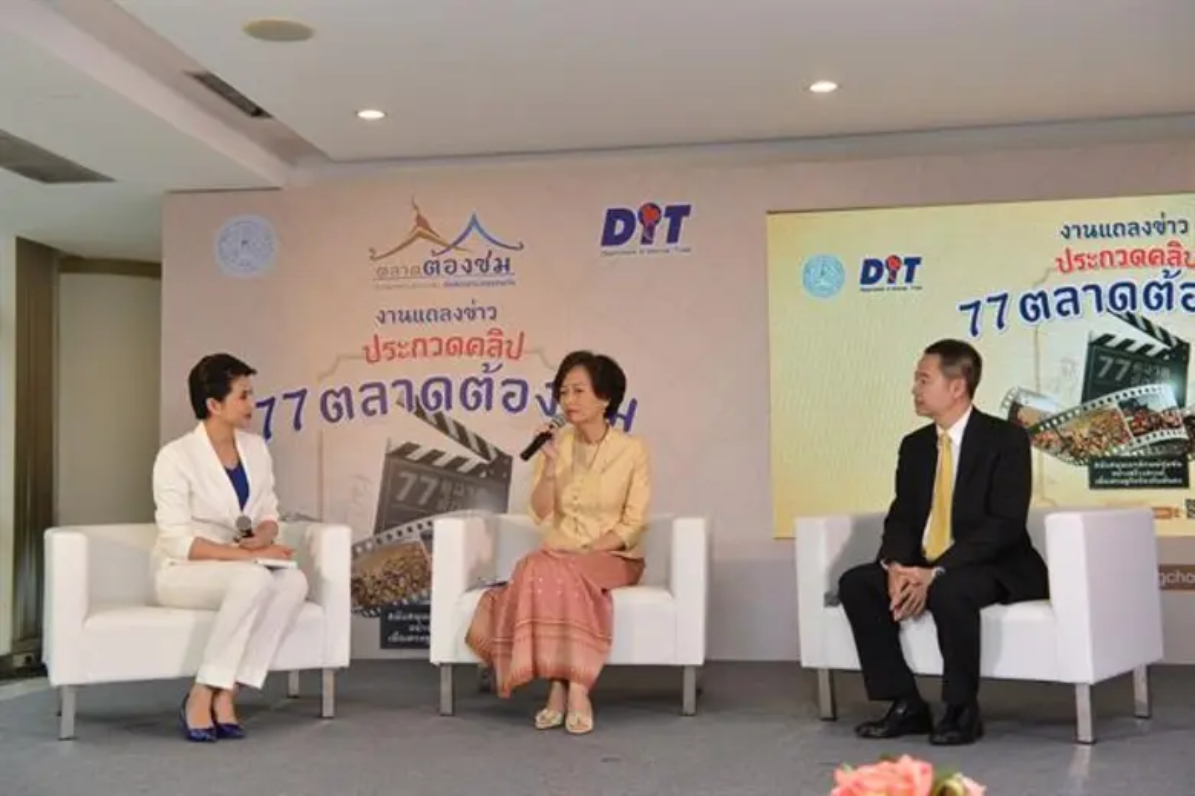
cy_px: 398
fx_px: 1460
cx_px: 598
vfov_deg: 30.5
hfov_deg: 44.5
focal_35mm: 44
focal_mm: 44
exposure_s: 1/125
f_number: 4
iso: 400
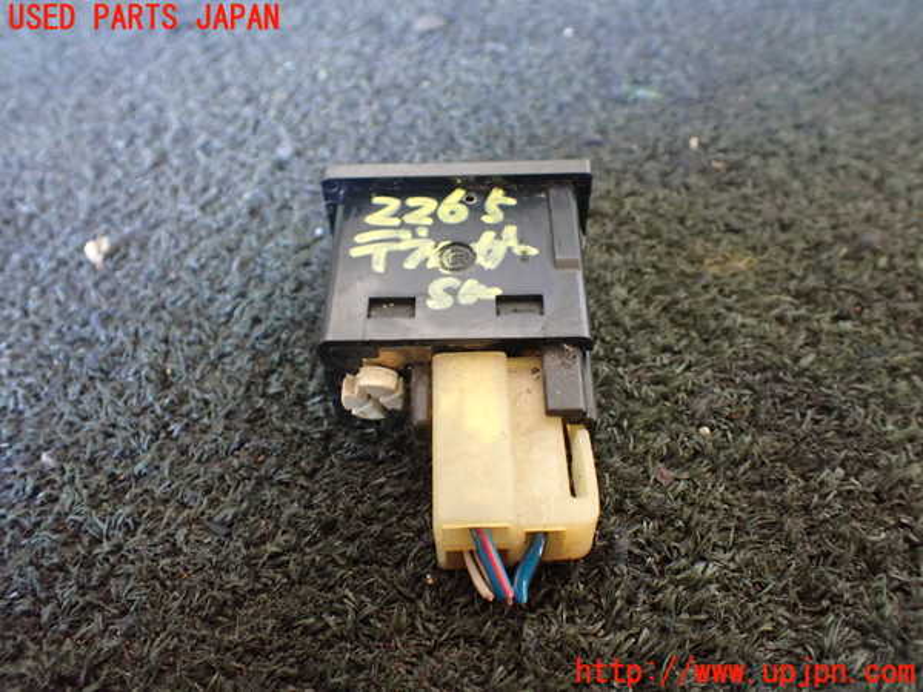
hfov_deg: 60.0
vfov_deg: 46.8
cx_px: 462
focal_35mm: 30
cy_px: 346
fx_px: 800
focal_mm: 5.4
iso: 800
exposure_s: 1/30
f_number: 2.3
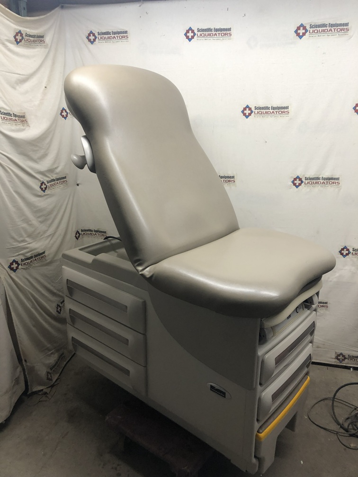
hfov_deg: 49.7
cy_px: 238
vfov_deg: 63.4
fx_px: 386
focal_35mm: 28
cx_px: 179
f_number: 1.8
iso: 20
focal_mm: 3.99
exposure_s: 1/30
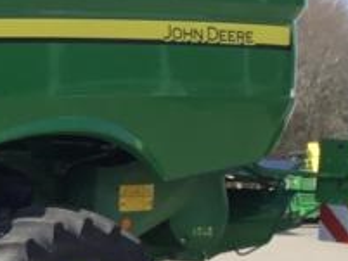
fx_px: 1589
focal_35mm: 158
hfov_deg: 10.8
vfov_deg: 9.4
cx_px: -467
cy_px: 142
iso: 25
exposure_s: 1/436
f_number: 2.4
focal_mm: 3.3
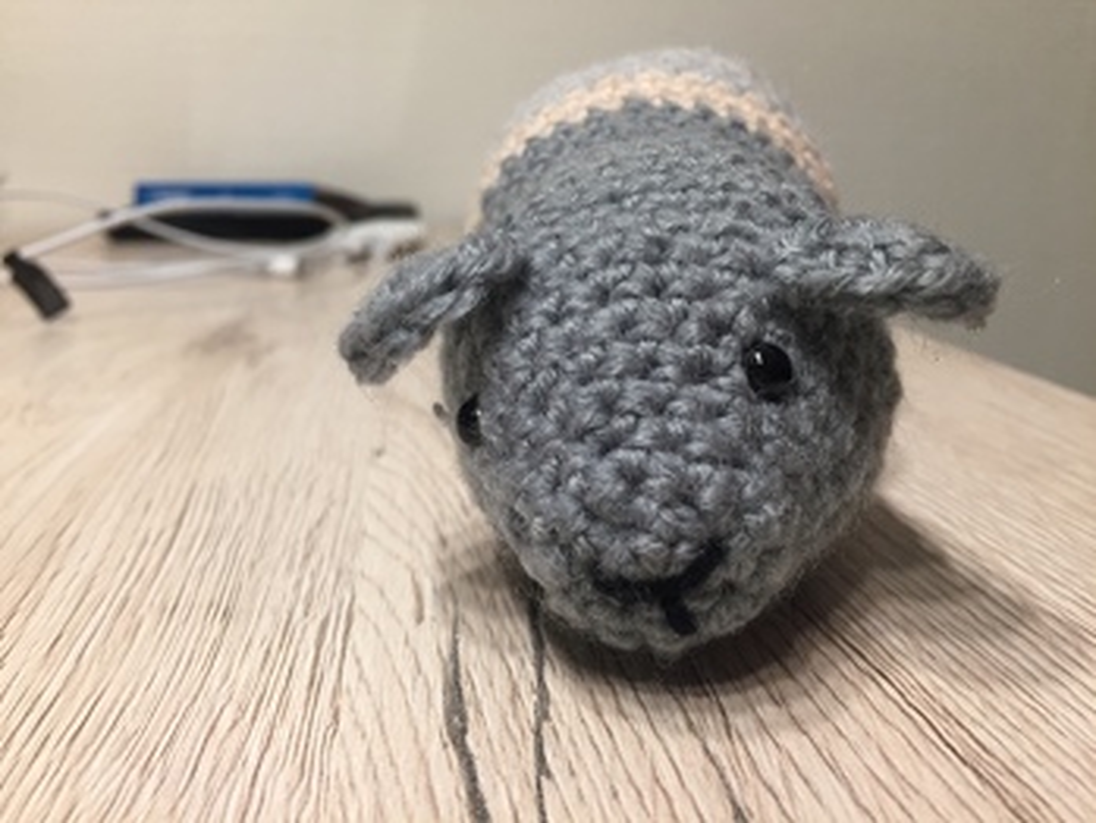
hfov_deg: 61.6
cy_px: 412
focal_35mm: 29
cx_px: 548
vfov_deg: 48.3
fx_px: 919
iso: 160
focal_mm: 4.15
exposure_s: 1/33
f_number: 2.2
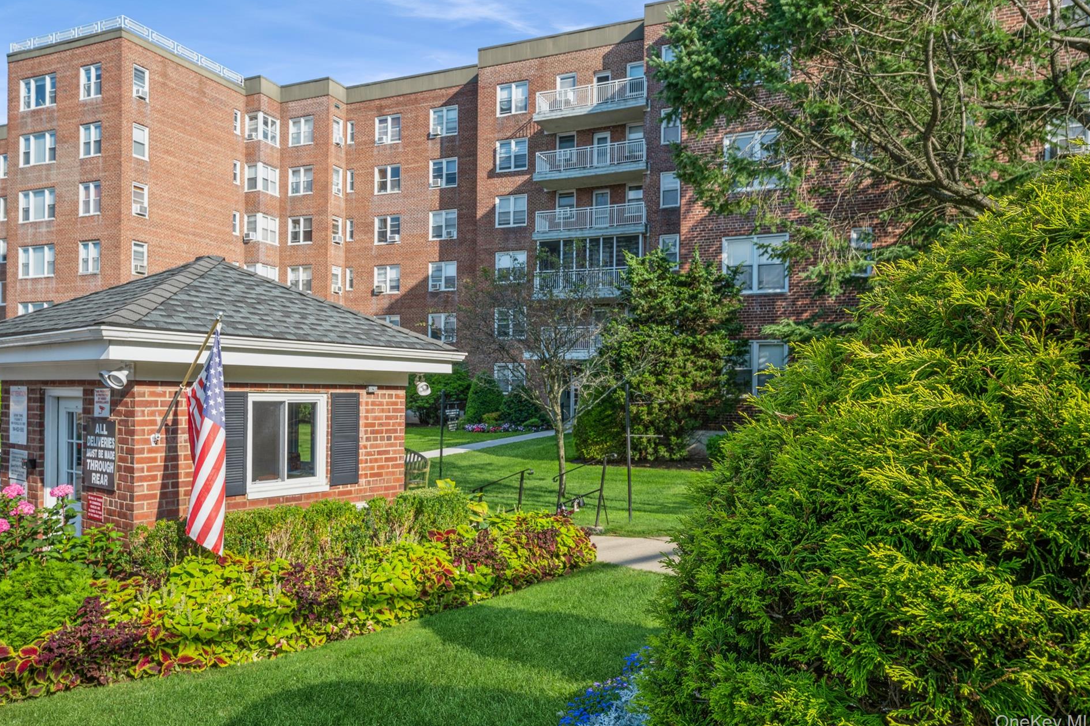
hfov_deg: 69.4
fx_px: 787
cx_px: 522
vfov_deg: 49.5
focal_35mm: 26
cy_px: 343
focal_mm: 24
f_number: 11
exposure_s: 1/160
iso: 200
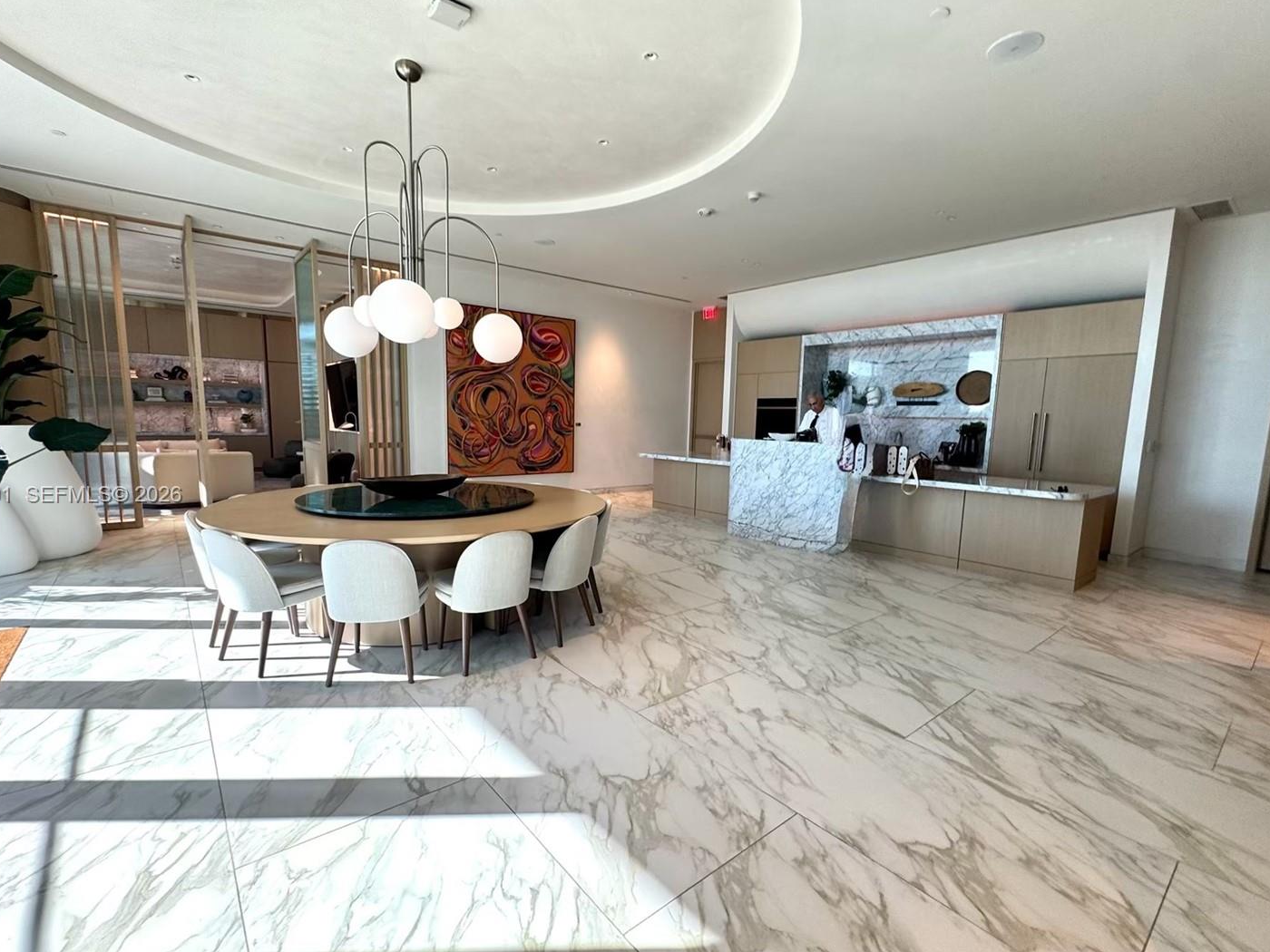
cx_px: 625
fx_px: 587
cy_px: 496
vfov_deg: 78.1
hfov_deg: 94.5
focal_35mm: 16
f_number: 2.2
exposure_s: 1/120
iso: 64
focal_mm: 2.22
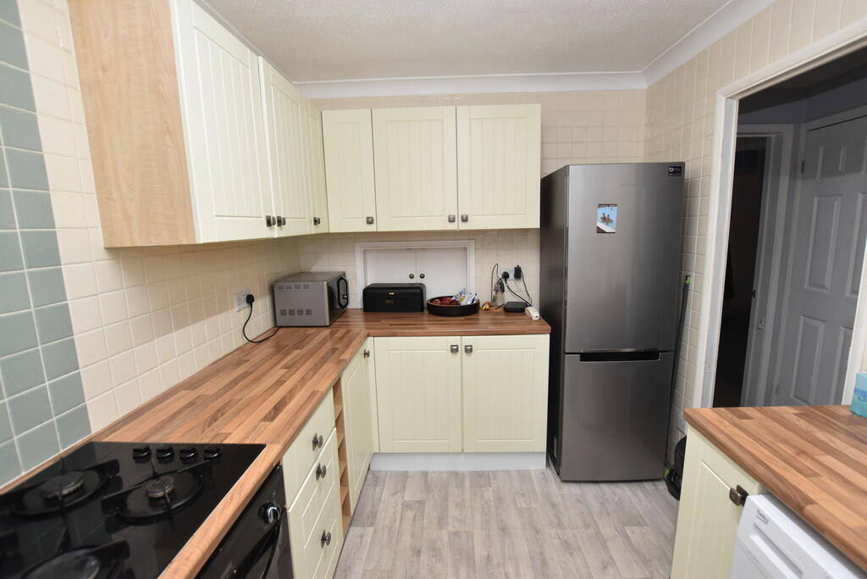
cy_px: 290
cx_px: 434
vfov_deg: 77.3
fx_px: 361
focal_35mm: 15
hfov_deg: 100.4
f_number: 4.5
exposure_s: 1/160
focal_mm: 10
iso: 800
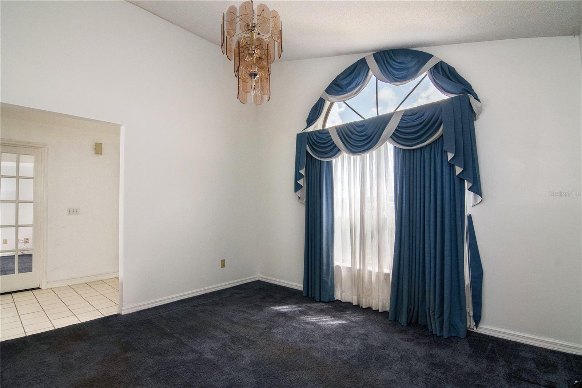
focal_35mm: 16
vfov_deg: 72.0
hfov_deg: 95.0
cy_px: 194
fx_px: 267
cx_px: 291
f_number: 8
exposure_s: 1/250
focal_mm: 11
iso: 500
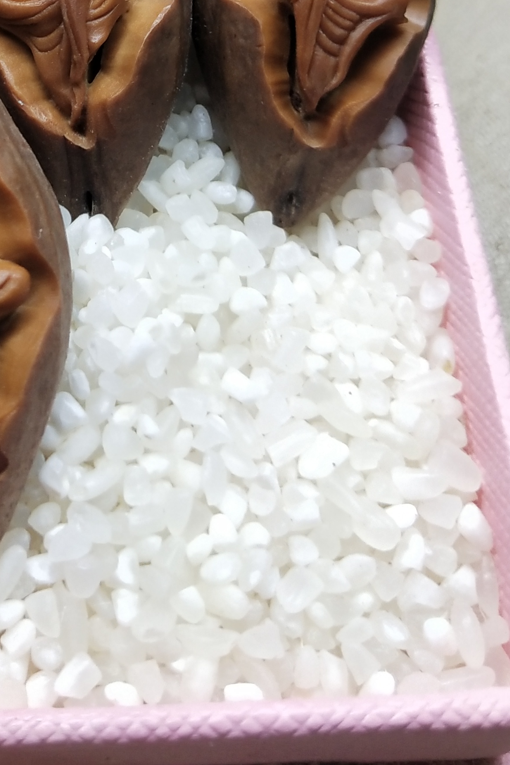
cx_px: -3
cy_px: -26
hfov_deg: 18.7
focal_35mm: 71
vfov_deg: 26.7
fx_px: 1509
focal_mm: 3.95
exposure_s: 1/100
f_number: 1.8
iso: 118
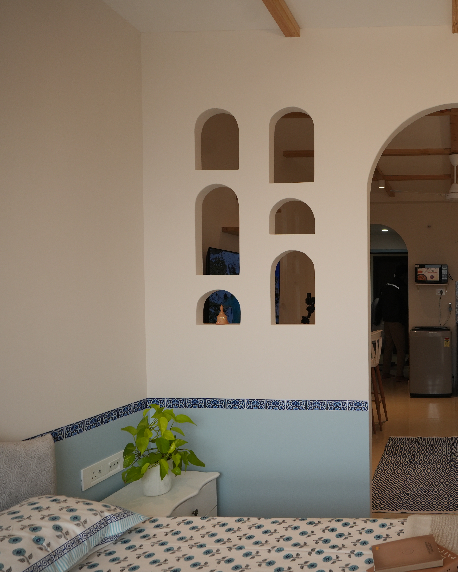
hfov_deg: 43.9
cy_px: 288
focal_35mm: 29
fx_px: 491
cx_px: 440
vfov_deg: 60.4
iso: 400
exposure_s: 1/200
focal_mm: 20
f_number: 4
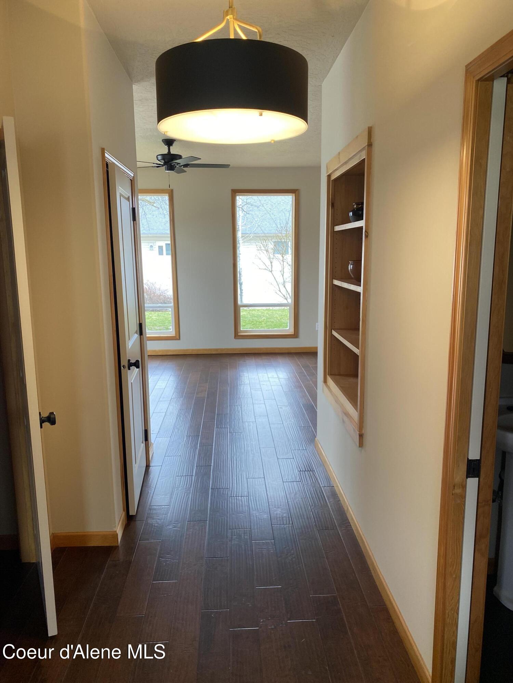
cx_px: 256
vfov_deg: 67.3
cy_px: 342
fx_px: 514
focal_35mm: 26
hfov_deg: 53.1
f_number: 1.8
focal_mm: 4.25
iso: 64
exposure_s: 1/60
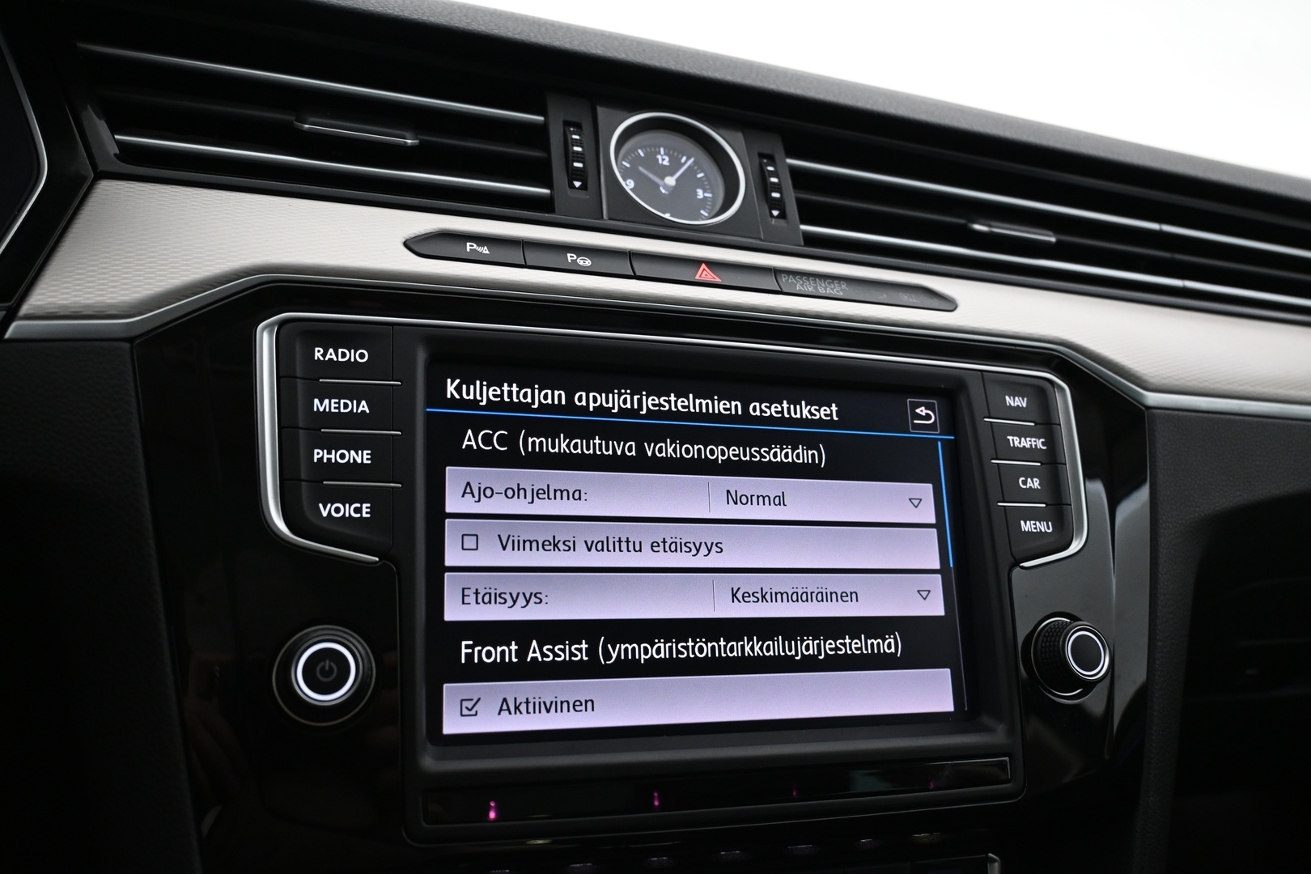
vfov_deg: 44.6
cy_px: 437
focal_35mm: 29
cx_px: 656
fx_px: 1065
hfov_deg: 63.2
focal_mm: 19.5
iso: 1250
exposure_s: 1/30
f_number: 3.8
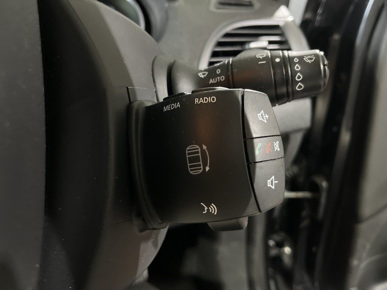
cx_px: 194
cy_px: 145
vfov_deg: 53.1
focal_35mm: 26
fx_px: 291
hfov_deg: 67.3
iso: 3200
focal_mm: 5.1
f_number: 1.6
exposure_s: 1/100
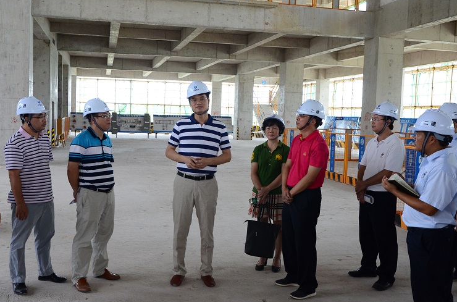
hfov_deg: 48.0
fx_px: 513
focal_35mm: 41
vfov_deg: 32.8
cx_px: 223
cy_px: 148
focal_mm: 25
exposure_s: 1/200
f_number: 7.1
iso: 1250
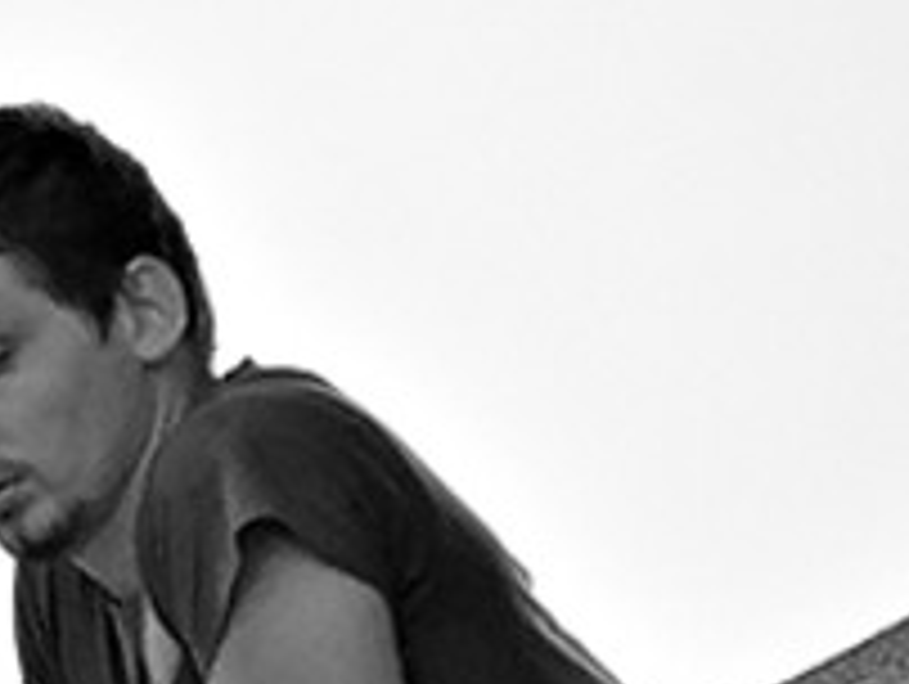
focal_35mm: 3959
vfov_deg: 0.4
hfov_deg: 0.5
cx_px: -490
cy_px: 981
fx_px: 104085
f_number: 5.9
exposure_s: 1/320
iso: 100
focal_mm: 180
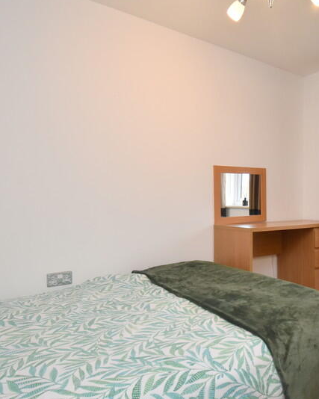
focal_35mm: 27
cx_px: 238
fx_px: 319
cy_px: 210
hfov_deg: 51.0
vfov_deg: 64.0
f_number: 4.5
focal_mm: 10
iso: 900
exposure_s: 1/125
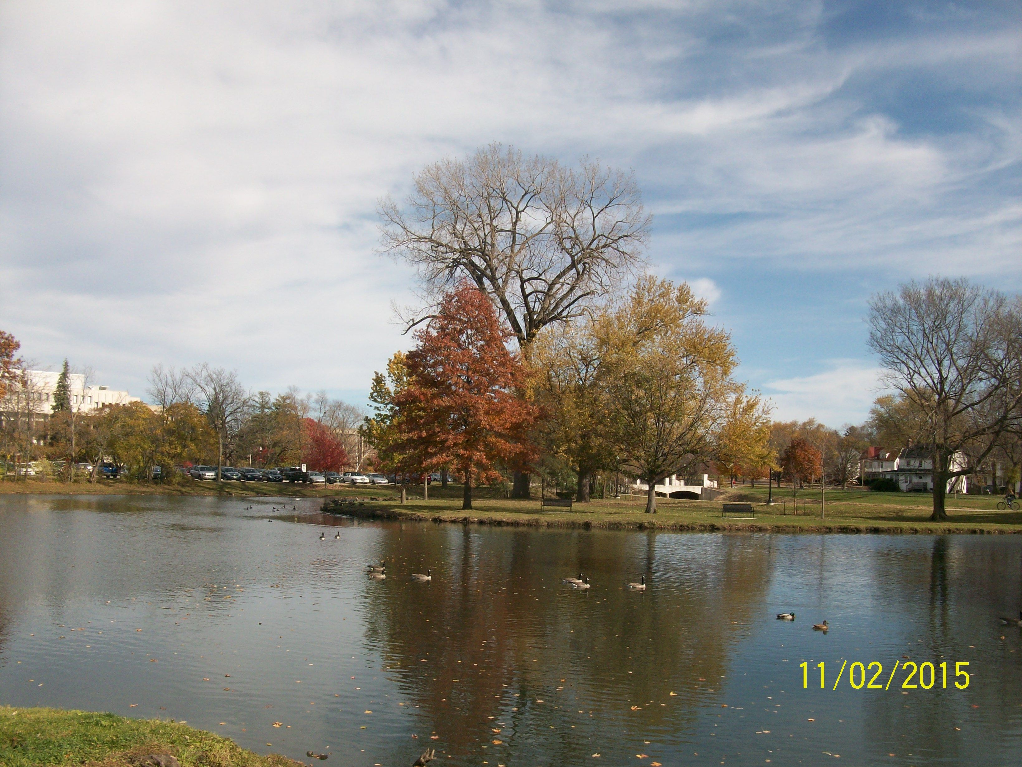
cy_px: 384
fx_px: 1004
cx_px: 511
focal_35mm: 34
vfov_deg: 41.8
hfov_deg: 54.0
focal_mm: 5.7
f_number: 5.5
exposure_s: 1/409
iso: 64
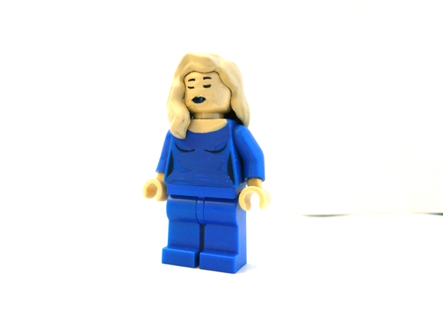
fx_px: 397
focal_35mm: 31
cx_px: 200
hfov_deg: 58.2
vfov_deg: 45.4
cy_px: 154
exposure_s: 1/15
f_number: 2.8
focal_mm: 4.6
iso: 100
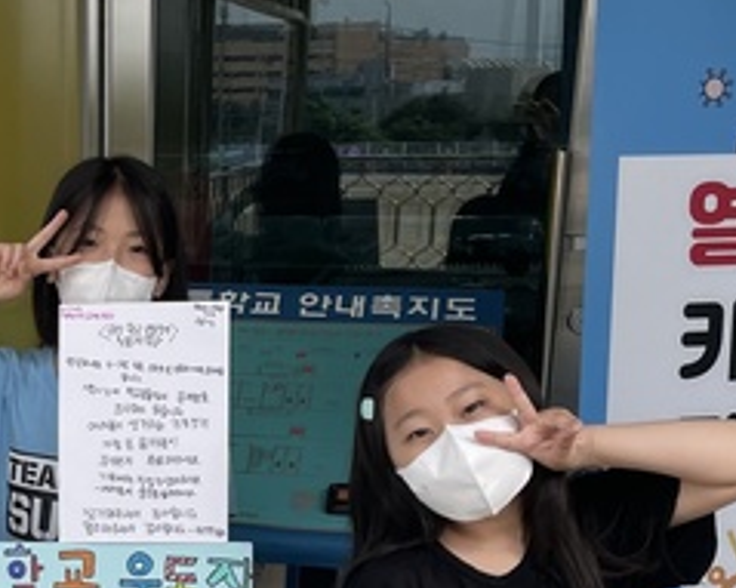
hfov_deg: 26.5
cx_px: 15
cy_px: 625
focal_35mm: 68
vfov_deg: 21.5
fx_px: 1481
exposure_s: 1/1887
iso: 32
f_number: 1.6
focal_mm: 4.2
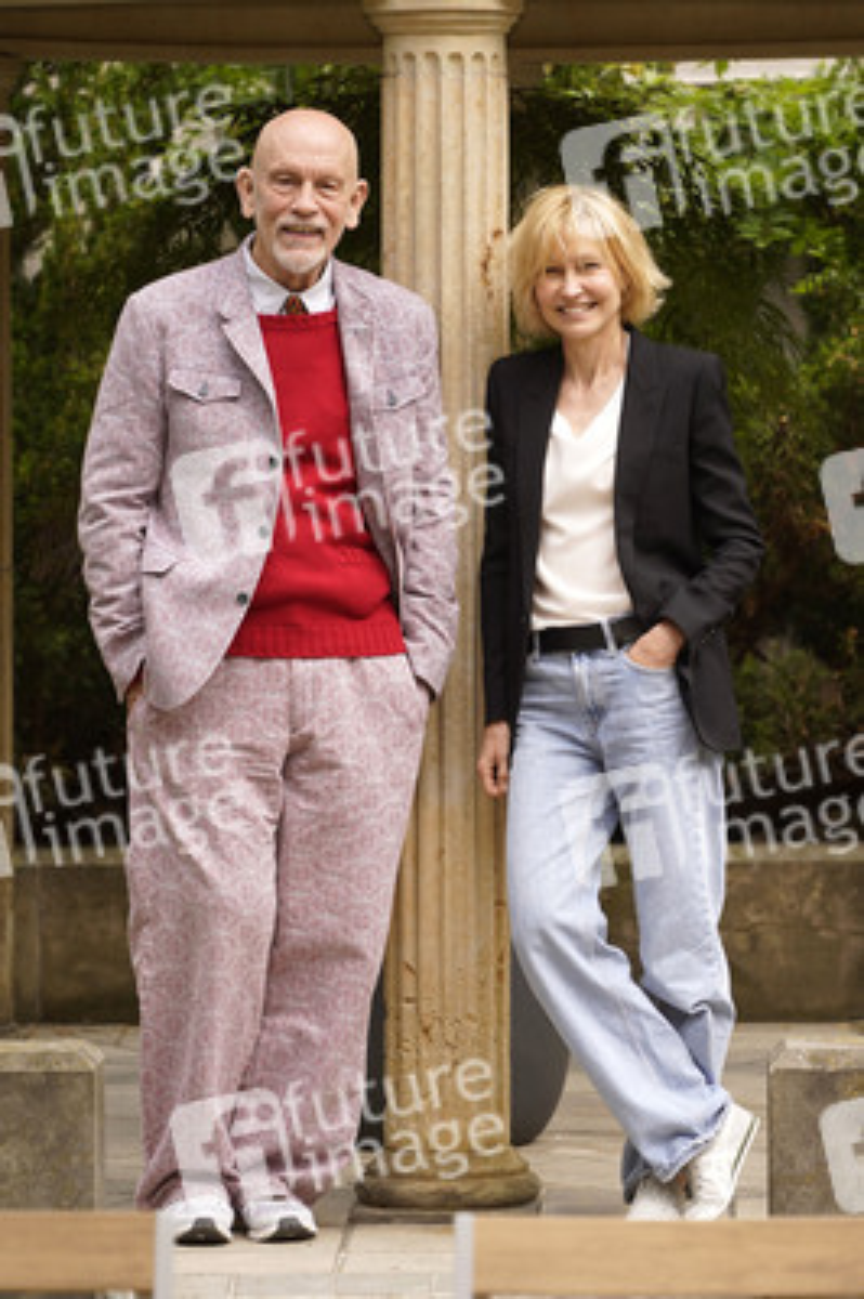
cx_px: 432
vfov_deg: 11.5
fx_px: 6455
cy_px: 650
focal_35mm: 179
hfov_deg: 7.7
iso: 100
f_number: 5.6
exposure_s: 1/160
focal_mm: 179
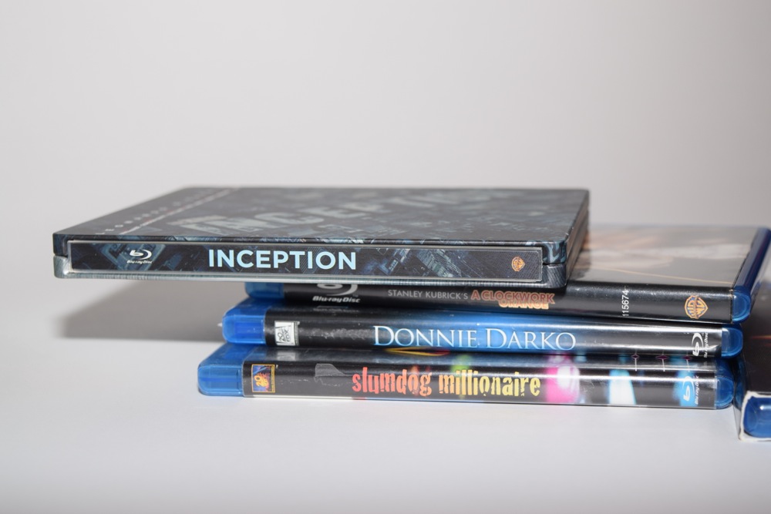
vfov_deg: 20.2
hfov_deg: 29.9
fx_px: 1446
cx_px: 386
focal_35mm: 68
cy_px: 257
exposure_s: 1/60
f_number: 5
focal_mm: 45
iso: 320
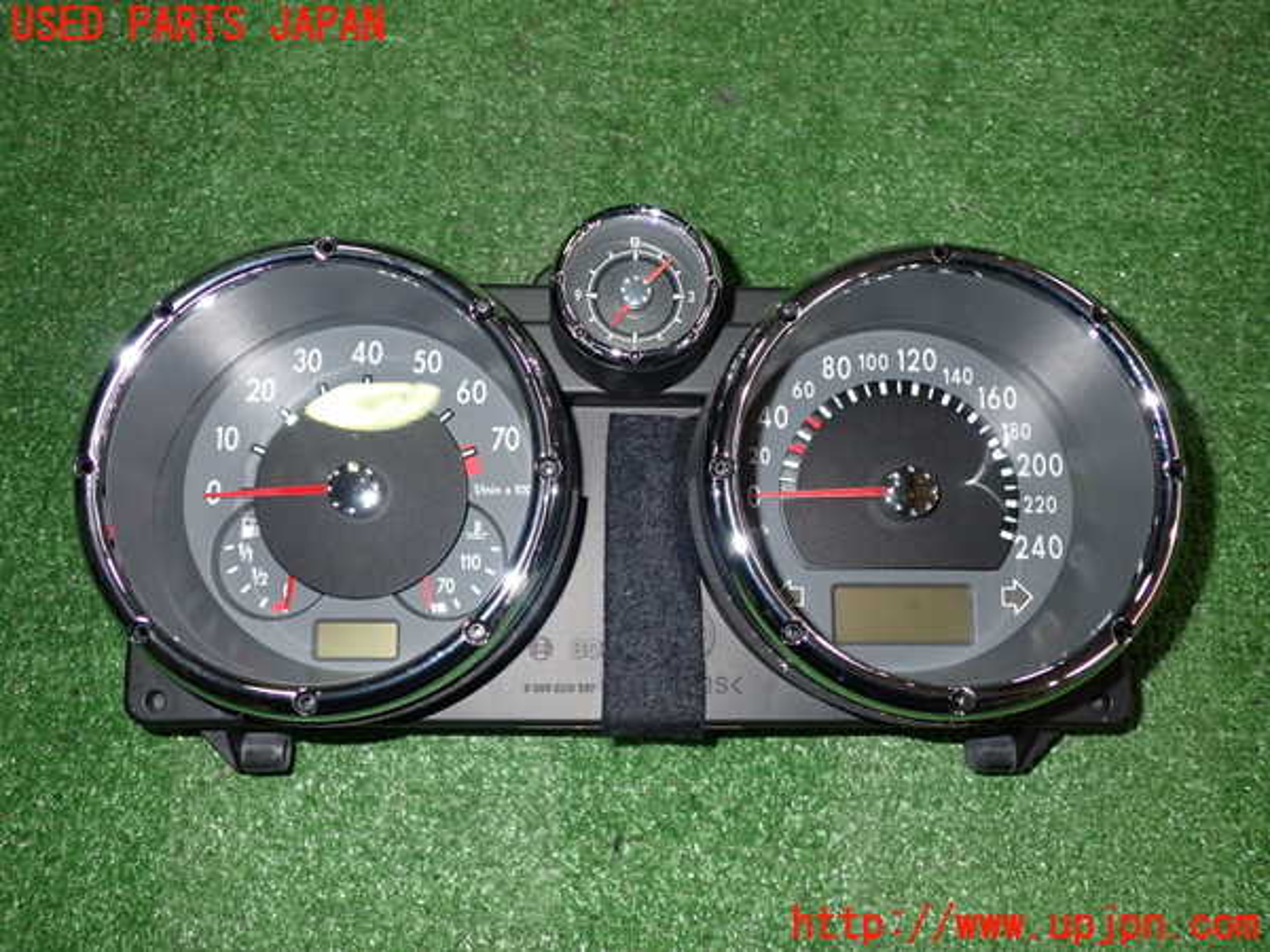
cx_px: 635
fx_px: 1101
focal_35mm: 30
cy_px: 476
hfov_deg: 60.0
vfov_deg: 46.8
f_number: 6.3
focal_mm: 5.4
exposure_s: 1/30
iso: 320
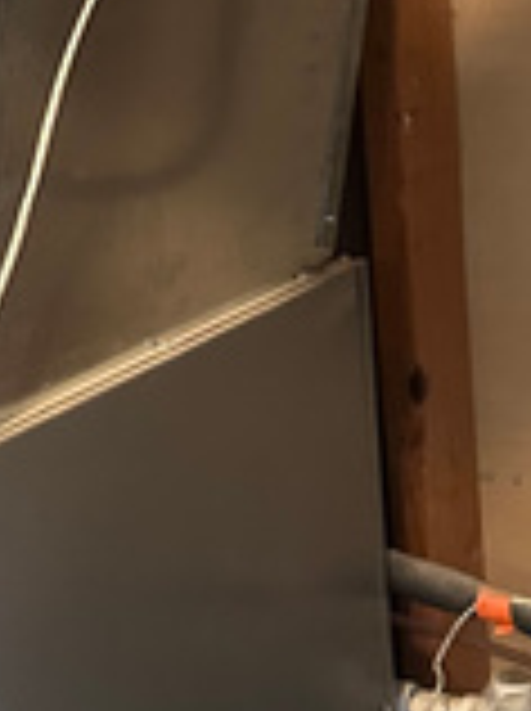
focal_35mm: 117
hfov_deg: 12.4
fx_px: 2399
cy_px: 328
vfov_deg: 16.9
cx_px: -45
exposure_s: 1/60
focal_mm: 6.86
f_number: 1.78
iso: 800
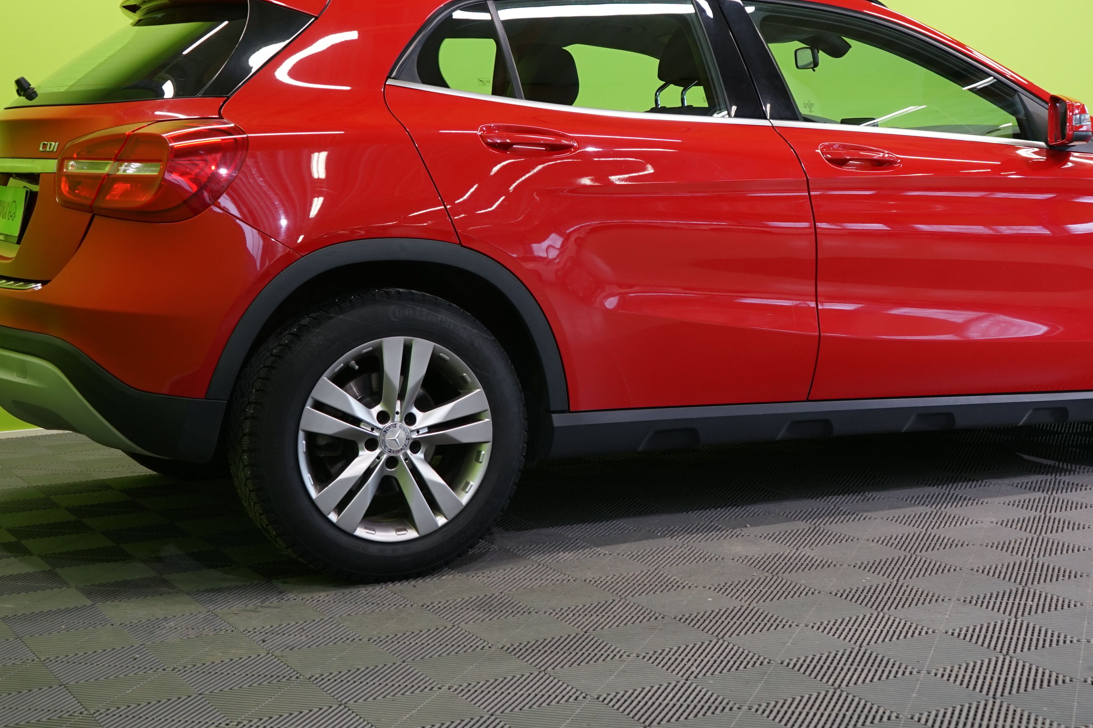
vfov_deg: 22.5
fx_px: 1822
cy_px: 253
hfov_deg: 33.3
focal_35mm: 60
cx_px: 650
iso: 500
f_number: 5.6
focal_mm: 36
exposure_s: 1/25
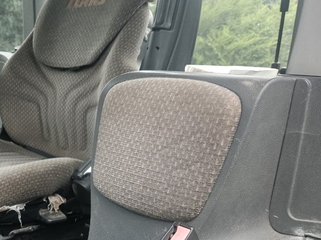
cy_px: 233
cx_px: 42
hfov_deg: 37.5
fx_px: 445
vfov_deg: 28.6
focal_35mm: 48
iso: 160
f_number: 1.8
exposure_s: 1/180
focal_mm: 5.4
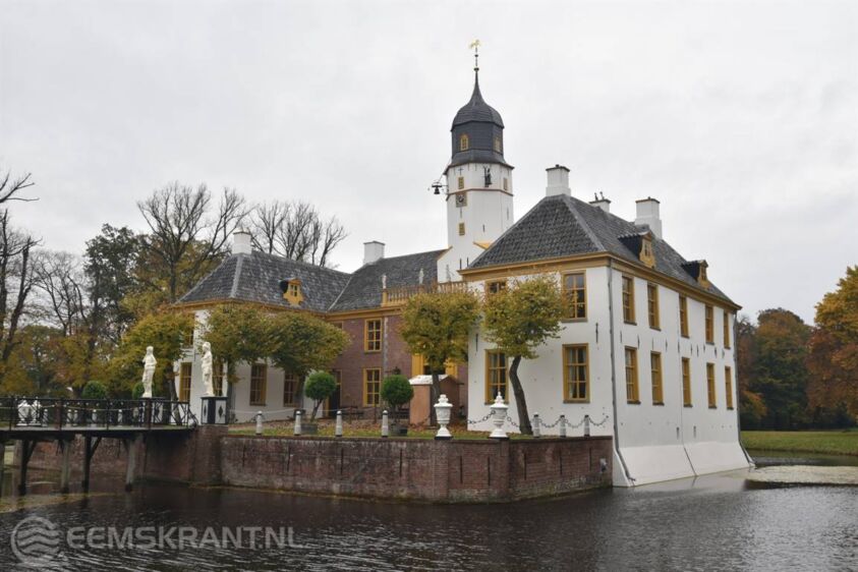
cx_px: 429
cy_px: 286
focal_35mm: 32
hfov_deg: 58.7
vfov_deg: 41.1
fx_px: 763
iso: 200
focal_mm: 32
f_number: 10
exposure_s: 1/100
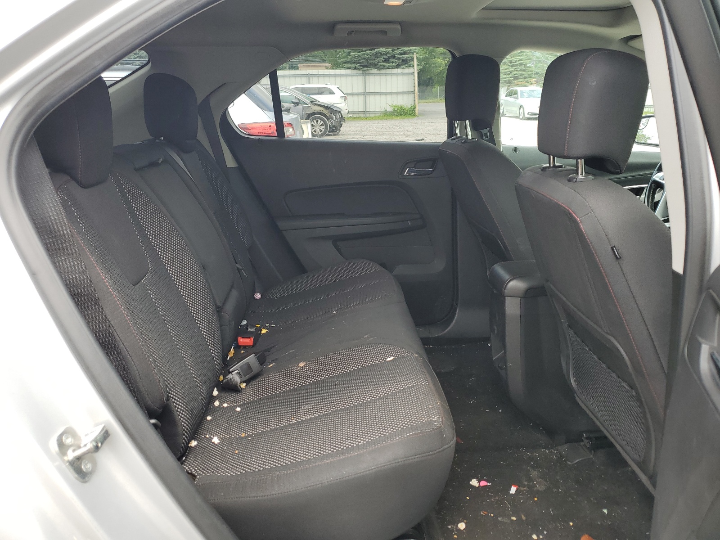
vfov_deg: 53.1
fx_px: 541
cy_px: 270
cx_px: 360
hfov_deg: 67.3
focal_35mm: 26
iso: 50
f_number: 1.5
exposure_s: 1/357
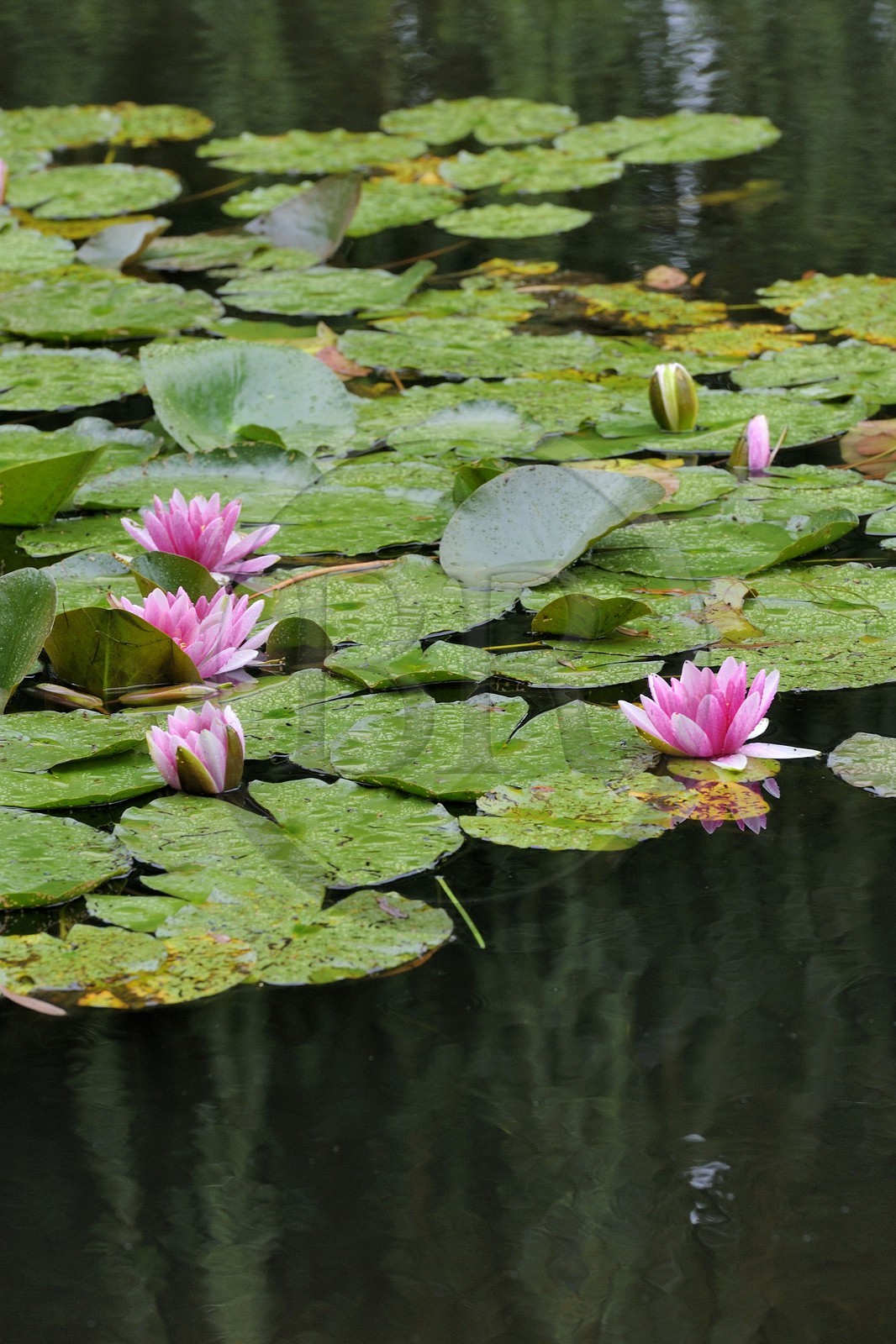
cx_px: 448
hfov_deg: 6.9
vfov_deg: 10.3
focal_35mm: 200
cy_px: 672
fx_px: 7469
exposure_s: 1/160
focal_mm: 200
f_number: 6.3
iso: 800
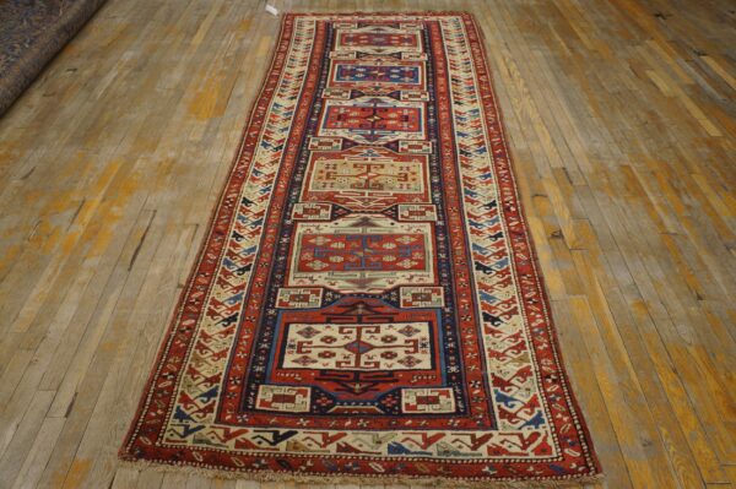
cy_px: 244
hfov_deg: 62.0
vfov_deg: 43.5
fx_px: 613
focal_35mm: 30
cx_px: 368
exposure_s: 1/60
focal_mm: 20
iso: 640
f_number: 4
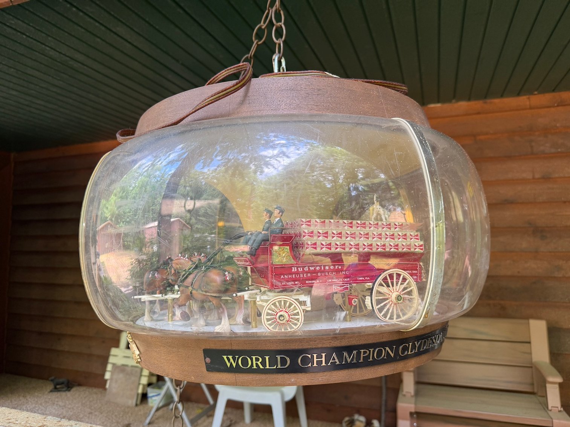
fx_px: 395
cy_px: 214
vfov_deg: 56.8
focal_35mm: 24
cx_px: 285
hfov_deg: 71.6
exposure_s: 1/121
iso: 100
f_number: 1.78
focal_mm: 6.76
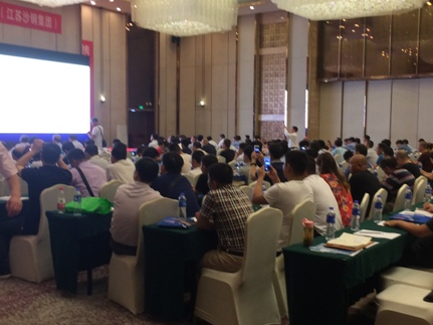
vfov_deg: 34.3
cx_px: 255
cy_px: 168
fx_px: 525
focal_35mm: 42
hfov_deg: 44.6
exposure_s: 1/33
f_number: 2.2
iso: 125
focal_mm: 4.15
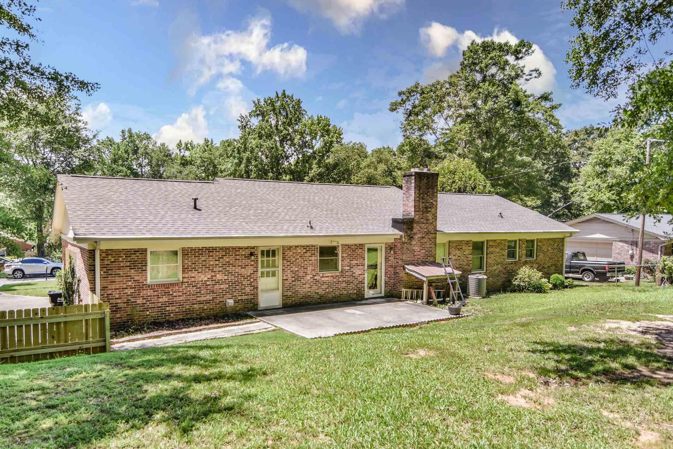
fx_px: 443
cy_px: 244
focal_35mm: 24
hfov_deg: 74.0
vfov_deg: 53.6
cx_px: 290
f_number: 2.8
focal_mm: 11
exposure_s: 1/800
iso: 160
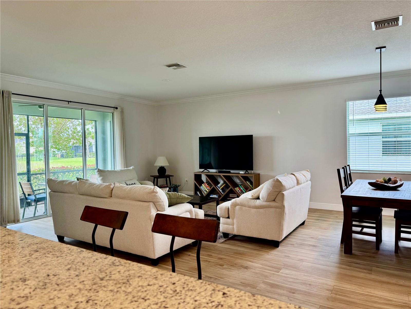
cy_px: 154
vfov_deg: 56.8
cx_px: 206
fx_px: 285
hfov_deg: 71.6
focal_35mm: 24
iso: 125
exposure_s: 1/120
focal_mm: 6.76
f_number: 1.78
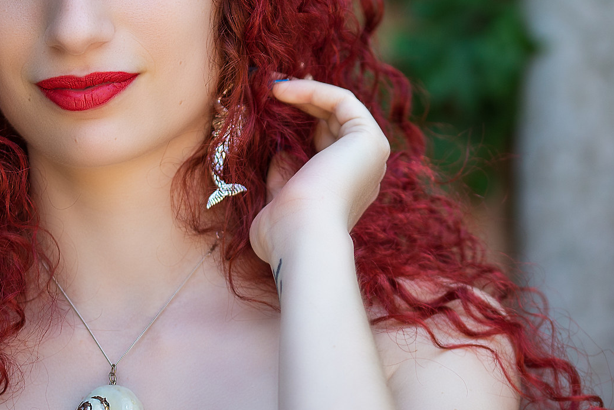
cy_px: 40
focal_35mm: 242
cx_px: 370
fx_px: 4129
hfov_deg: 8.5
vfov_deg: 5.7
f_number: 3.2
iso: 400
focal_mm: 105
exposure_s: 1/400
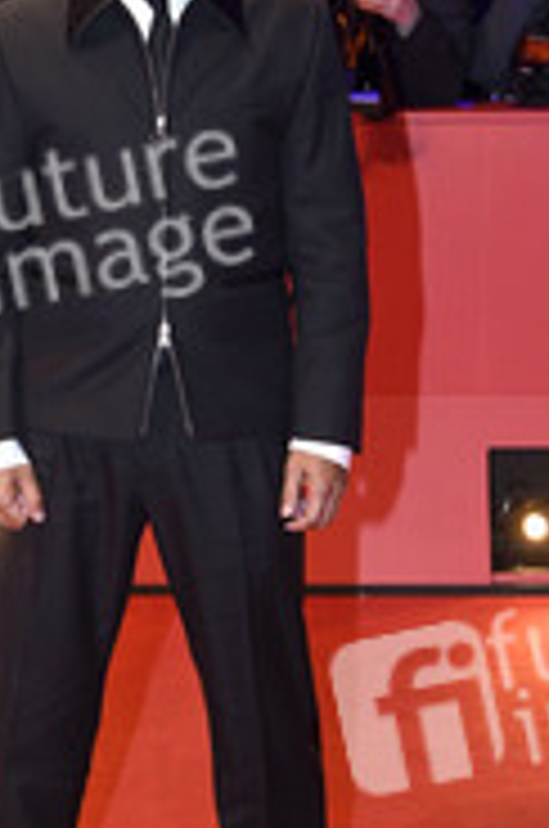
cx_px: 153
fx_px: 2296
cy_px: 464
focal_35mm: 100
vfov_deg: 20.4
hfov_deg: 13.6
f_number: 5
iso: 1250
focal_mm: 46
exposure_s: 1/200
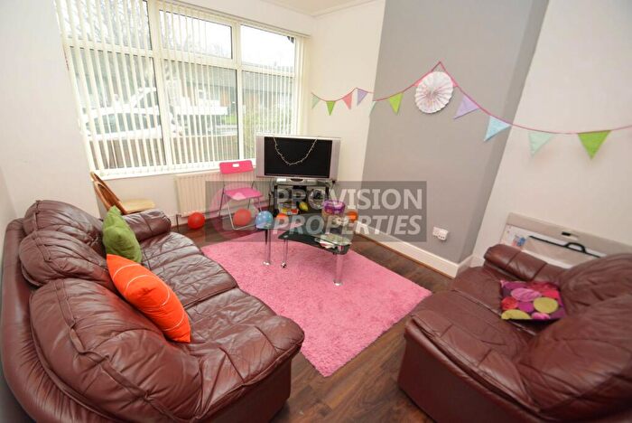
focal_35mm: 15
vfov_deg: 77.4
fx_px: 264
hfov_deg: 100.3
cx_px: 316
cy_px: 212
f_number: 4
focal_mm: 10
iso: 1400
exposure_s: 1/60
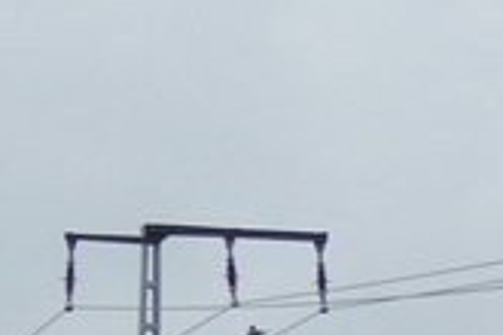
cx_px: -1229
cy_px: 722
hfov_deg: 4.0
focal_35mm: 498
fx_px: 6958
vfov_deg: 2.7
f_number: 2.8
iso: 200
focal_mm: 11.9
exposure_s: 1/800
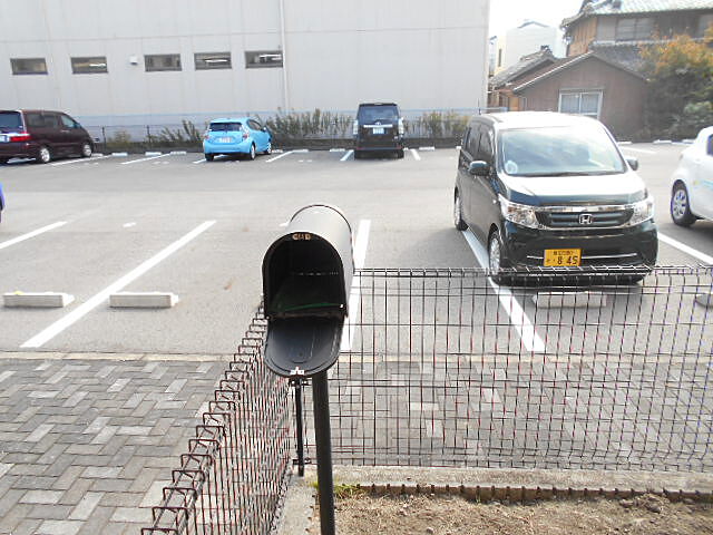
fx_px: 536
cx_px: 356
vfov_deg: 53.1
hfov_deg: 67.3
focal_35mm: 26
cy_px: 268
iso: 200
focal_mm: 4.6
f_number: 3.2
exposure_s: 1/250
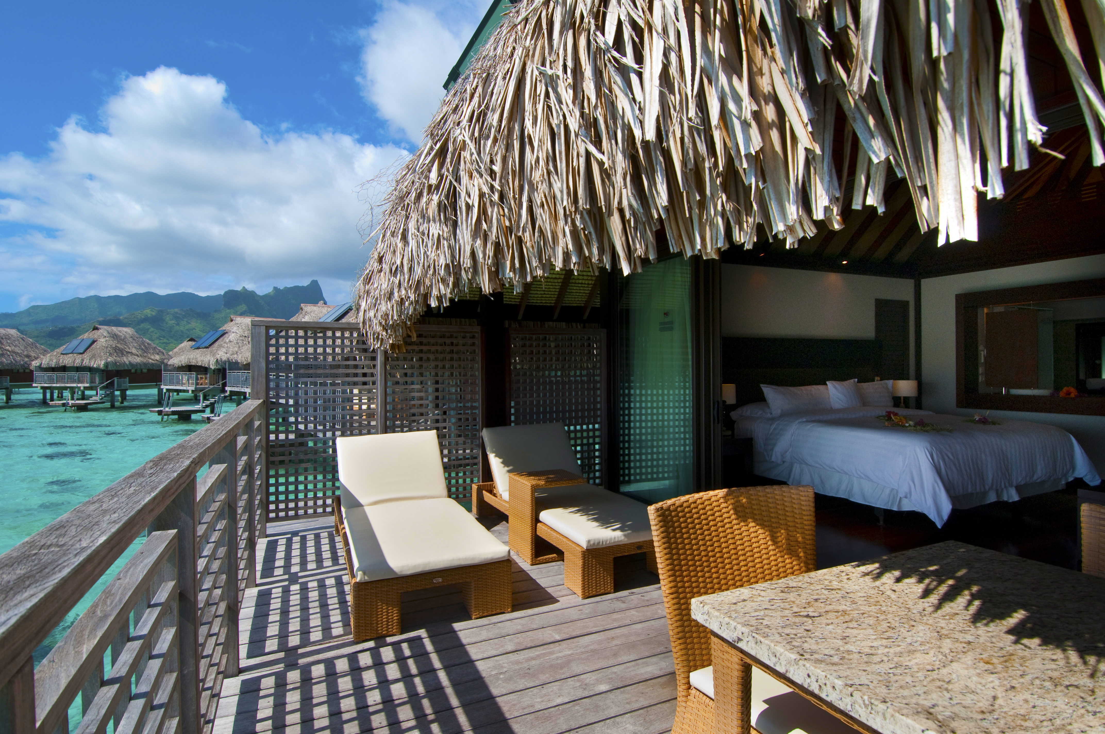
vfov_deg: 67.2
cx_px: 552
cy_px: 367
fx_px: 552
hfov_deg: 90.1
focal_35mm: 18
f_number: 8
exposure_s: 1/320
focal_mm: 12
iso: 200
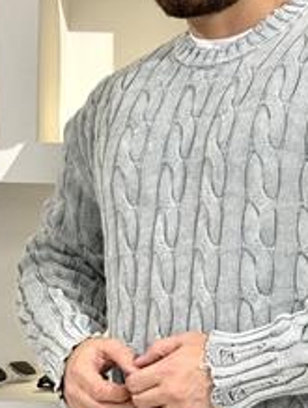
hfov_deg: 14.5
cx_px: 243
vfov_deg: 19.2
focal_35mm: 102
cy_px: 214
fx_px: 1207
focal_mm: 6.76
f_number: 1.78
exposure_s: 1/100
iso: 100
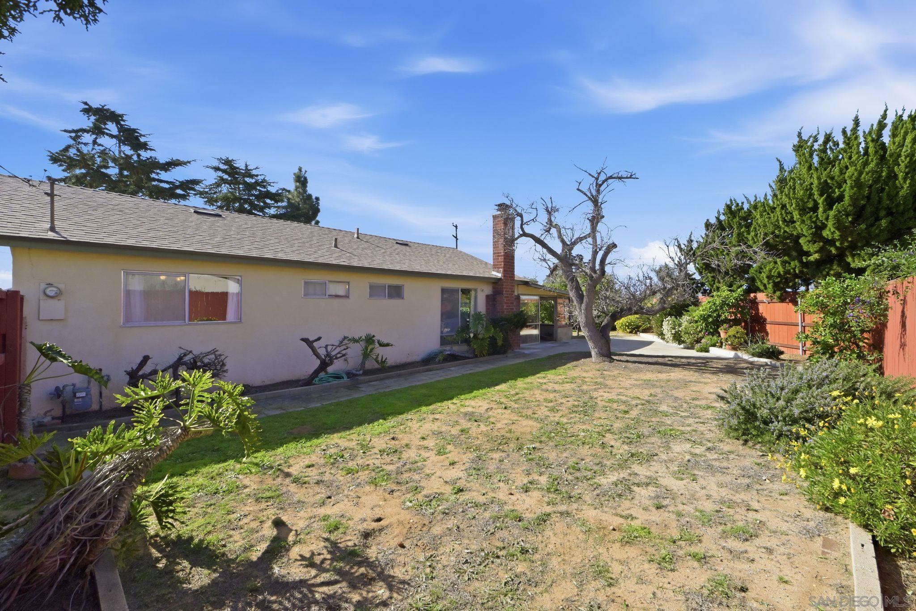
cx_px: 458
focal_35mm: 14
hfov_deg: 104.2
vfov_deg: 81.3
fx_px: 356
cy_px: 306
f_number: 16
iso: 800
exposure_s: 1/640
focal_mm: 14
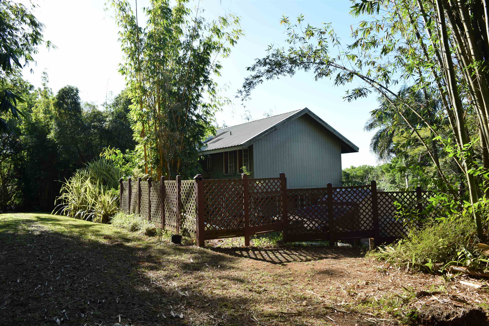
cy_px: 163
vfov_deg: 47.9
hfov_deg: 67.4
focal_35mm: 27
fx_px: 367
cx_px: 244
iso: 200
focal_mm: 18
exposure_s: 1/320
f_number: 6.3
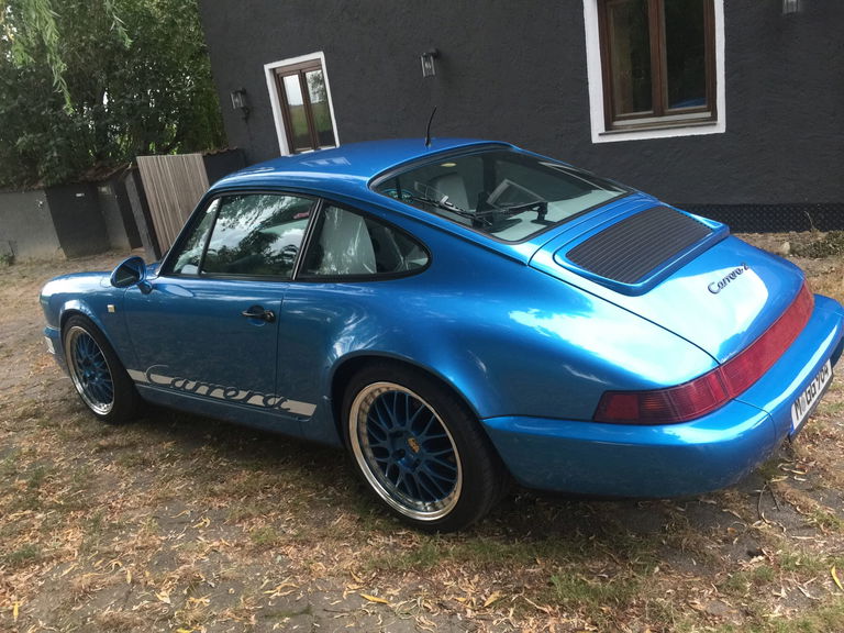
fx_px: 707
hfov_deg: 61.7
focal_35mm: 29
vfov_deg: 48.2
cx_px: 422
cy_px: 316
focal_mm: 4.15
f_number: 2.2
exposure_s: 1/33
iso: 50
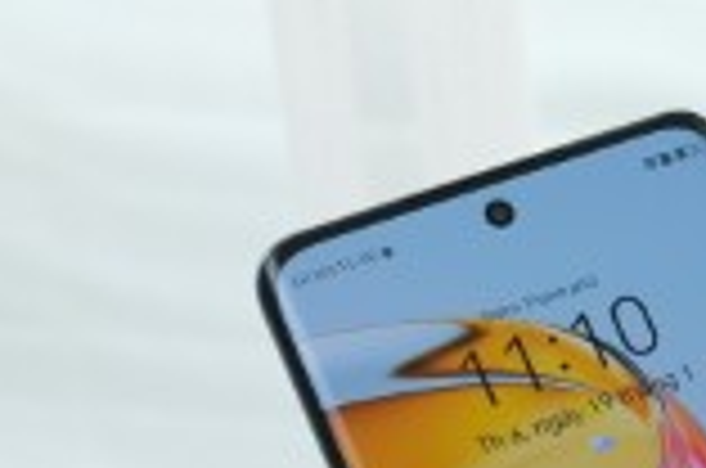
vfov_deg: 9.9
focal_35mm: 134
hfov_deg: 15.0
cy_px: 716
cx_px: 764
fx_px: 2623
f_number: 3.2
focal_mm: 23
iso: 200
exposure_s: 1/210
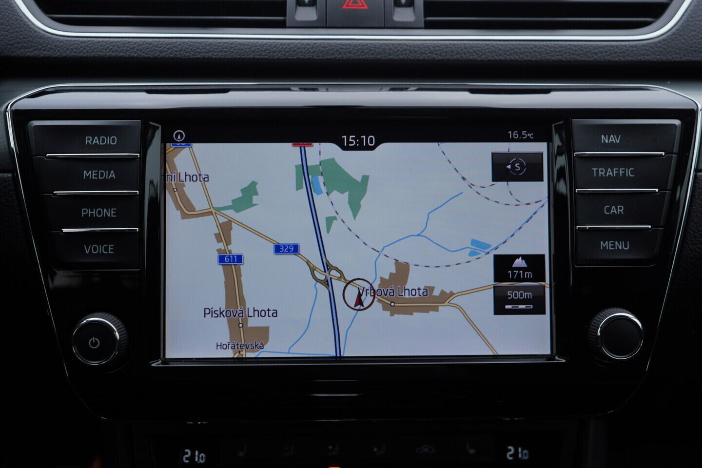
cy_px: 234
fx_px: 702
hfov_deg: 53.1
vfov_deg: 36.9
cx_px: 351
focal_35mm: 36
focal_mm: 24
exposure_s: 1/60
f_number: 3.5
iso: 125
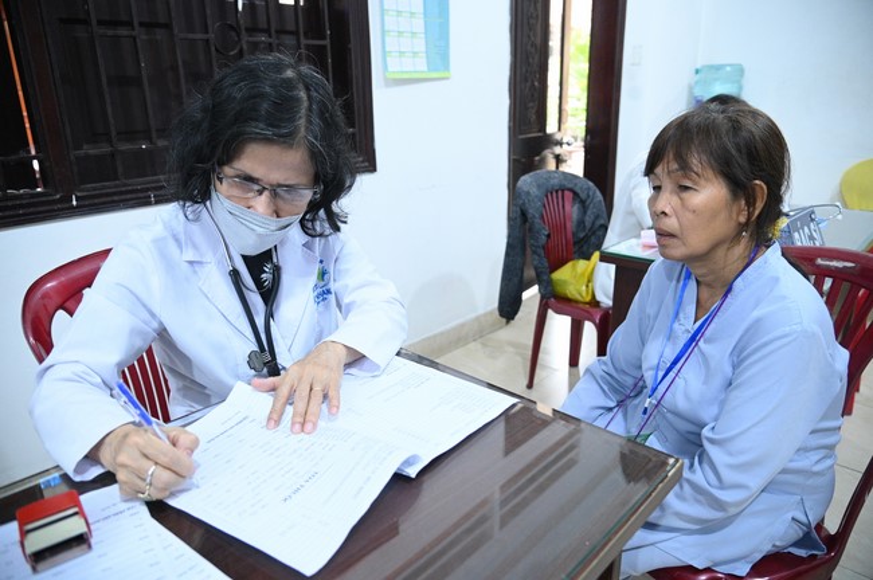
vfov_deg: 53.0
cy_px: 290
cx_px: 436
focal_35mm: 24
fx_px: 581
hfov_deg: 73.8
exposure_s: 1/200
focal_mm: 24
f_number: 4
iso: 8000
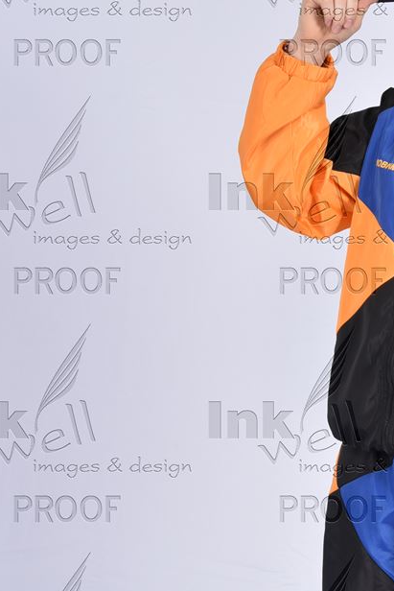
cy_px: 349
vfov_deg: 19.1
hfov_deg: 12.6
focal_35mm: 107
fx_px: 1755
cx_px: 412
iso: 250
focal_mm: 44
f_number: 7.1
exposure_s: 1/160
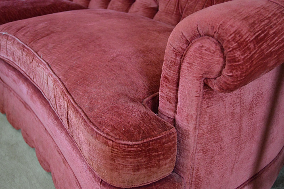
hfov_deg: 49.6
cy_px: 94
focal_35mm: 39
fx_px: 307
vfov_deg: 34.2
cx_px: 142
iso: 3200
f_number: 4
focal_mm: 26
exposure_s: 1/40
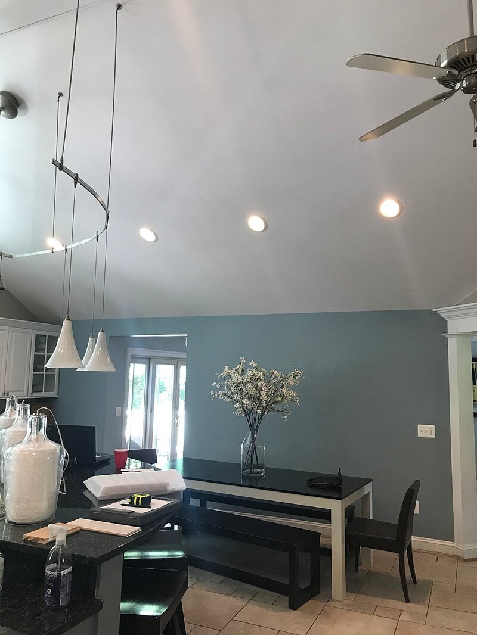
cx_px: 238
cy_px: 318
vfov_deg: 63.4
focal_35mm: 28
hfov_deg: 49.8
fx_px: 514
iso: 40
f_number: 1.8
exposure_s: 1/24
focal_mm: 3.99
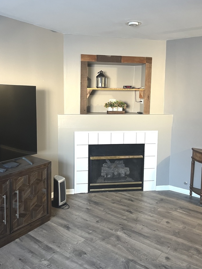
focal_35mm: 30
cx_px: 100
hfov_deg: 46.8
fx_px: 233
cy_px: 117
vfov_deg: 59.7
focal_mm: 5.7
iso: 400
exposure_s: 1/60
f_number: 1.5
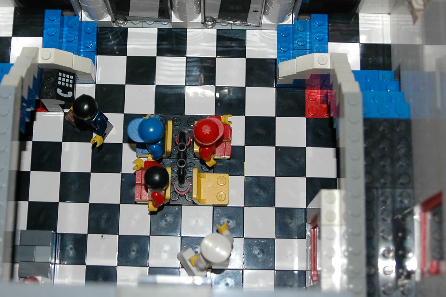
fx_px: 854
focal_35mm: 69
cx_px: 187
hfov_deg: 29.2
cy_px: 107
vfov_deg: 19.6
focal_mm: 28
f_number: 3.5
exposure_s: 1/60
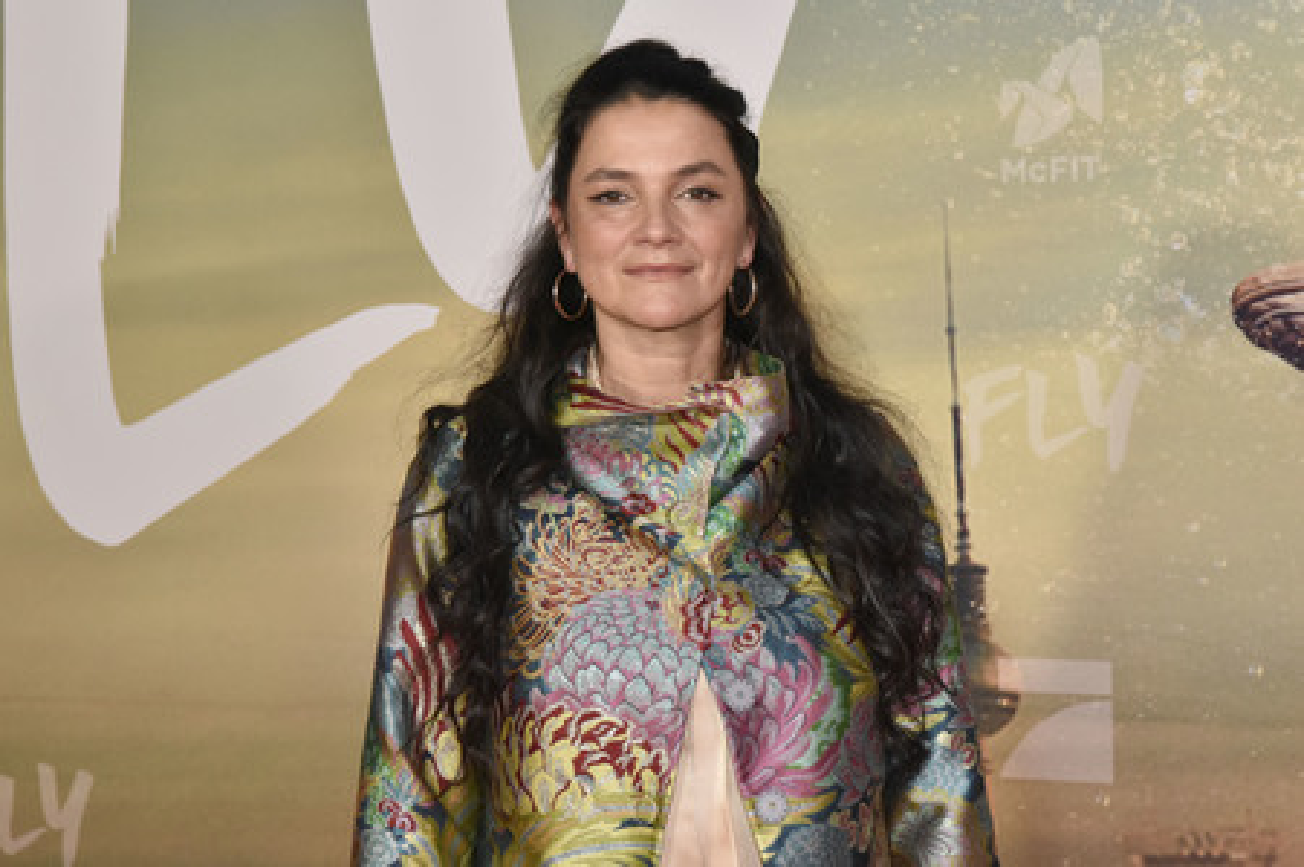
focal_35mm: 90
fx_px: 3258
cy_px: 434
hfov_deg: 22.6
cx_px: 652
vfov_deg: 15.2
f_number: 8
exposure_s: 1/250
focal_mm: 90
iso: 4000
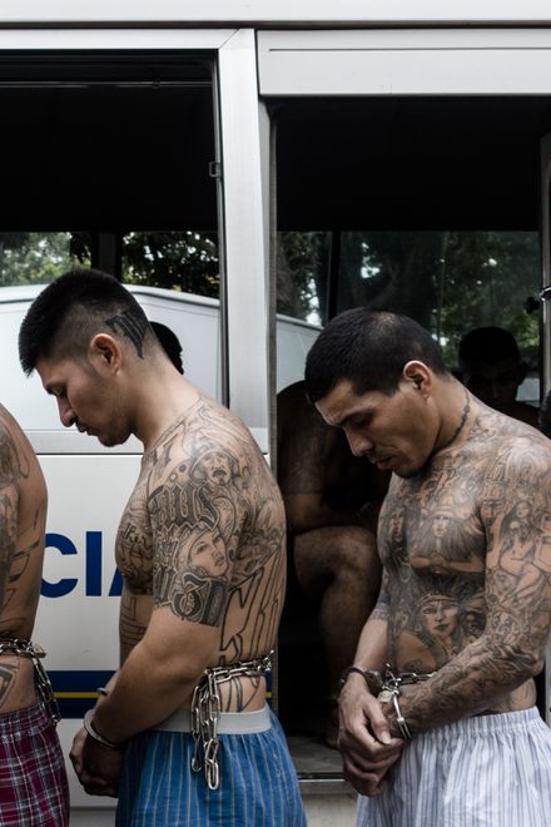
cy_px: 496
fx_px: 1377
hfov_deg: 21.2
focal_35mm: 60
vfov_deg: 33.3
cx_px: -99
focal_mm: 12.06
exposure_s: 1/1250
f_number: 2.8
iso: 250
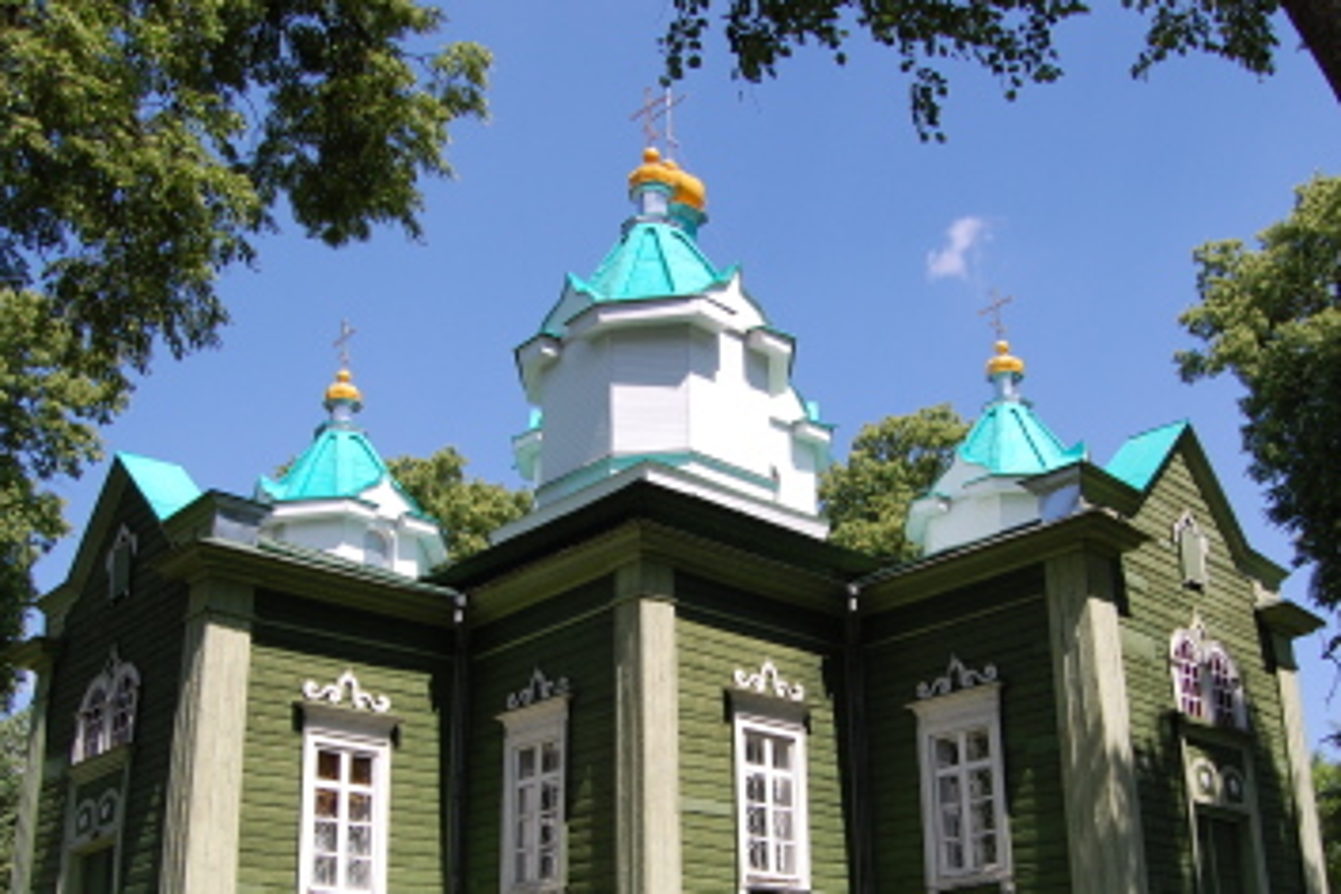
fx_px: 1490
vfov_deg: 33.0
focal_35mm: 40
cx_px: 699
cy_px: 623
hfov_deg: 48.4
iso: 200
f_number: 9
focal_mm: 18
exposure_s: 1/320
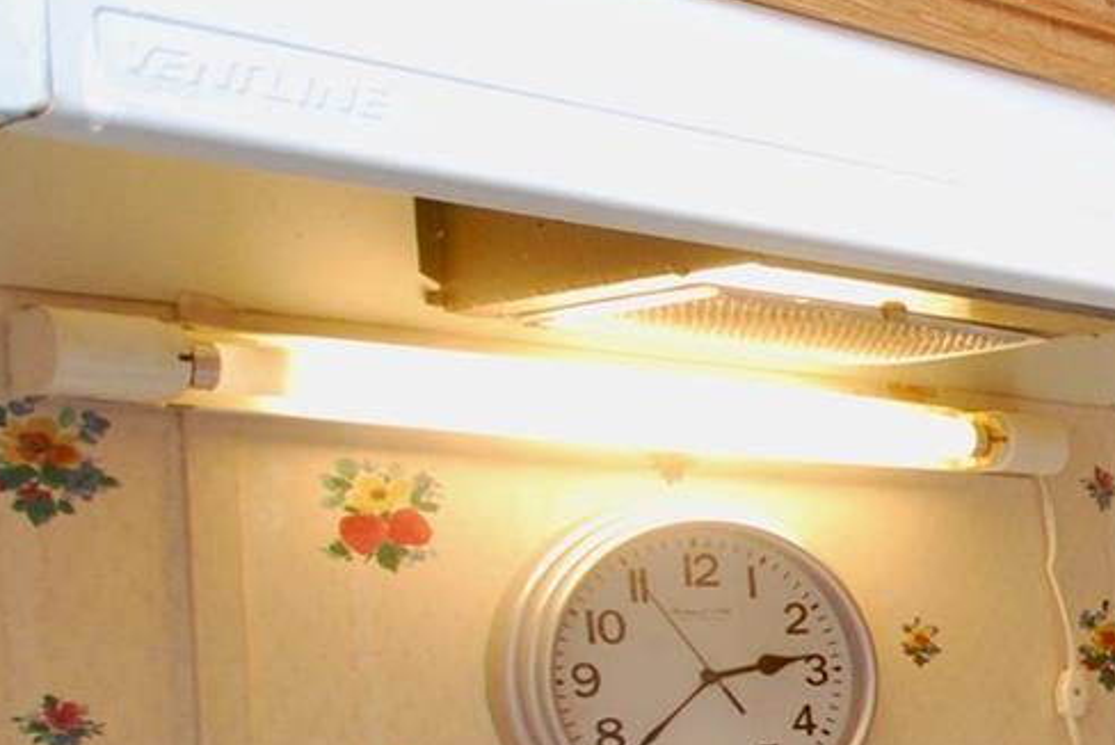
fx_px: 1952
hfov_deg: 20.7
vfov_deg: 20.9
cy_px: 729
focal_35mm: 63
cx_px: 2063
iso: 250
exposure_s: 1/30
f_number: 4
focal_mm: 10
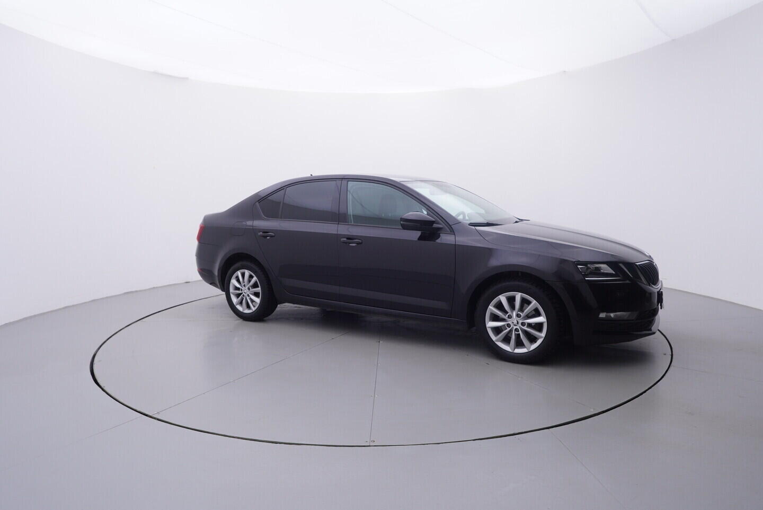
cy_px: 255
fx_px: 477
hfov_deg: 77.3
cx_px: 382
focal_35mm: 22
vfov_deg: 56.2
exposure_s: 1/80
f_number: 5
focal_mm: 15
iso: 200
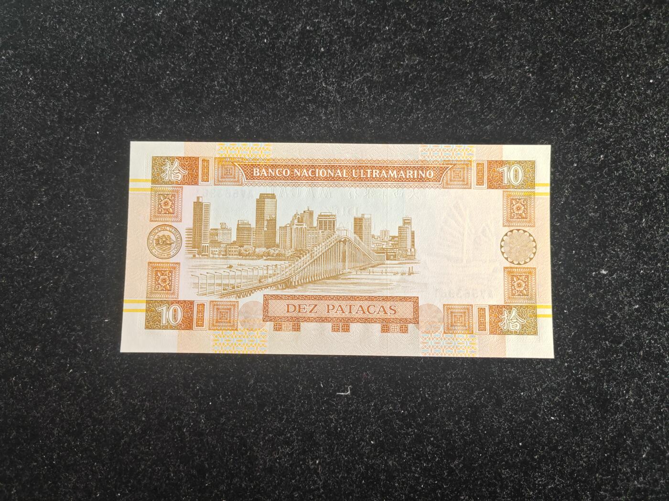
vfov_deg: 54.9
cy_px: 250
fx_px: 483
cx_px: 334
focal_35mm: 25
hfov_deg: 69.4
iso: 160
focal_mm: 5.3
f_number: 1.9
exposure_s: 1/100
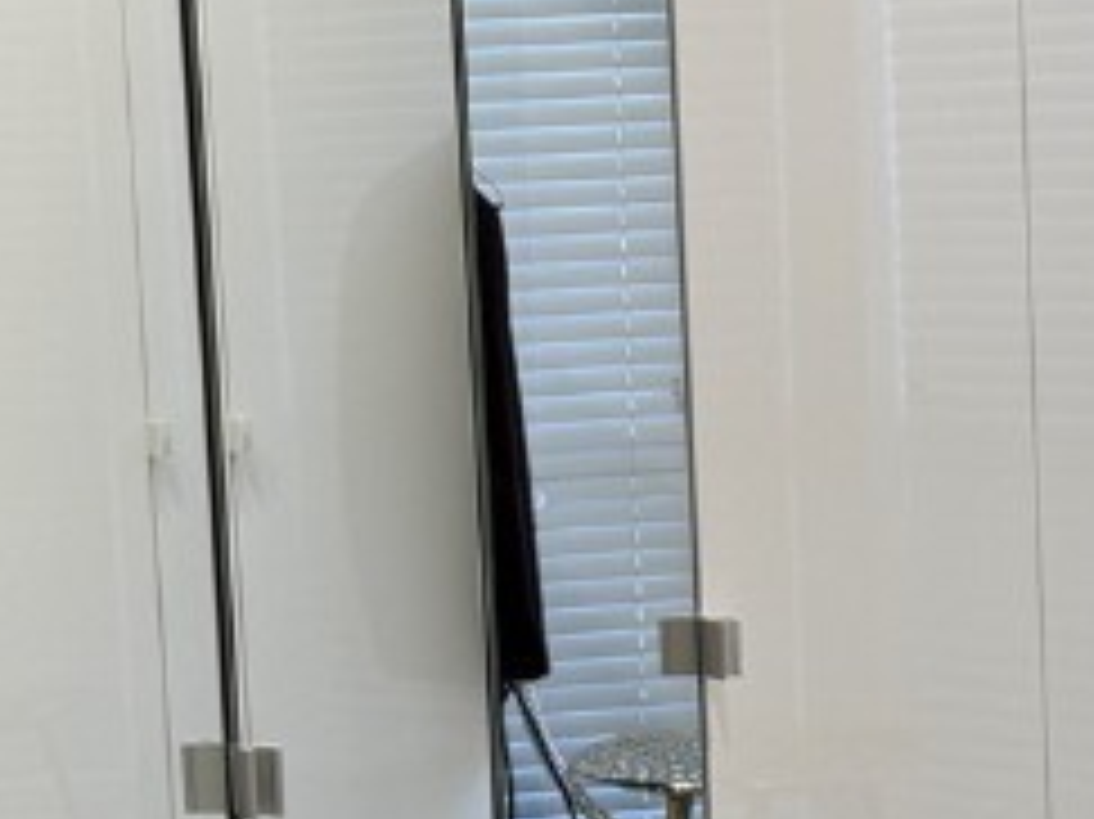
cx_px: 720
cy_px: 369
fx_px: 3190
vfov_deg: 14.6
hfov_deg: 19.4
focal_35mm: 101
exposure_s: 1/120
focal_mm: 6.76
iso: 80
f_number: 1.78
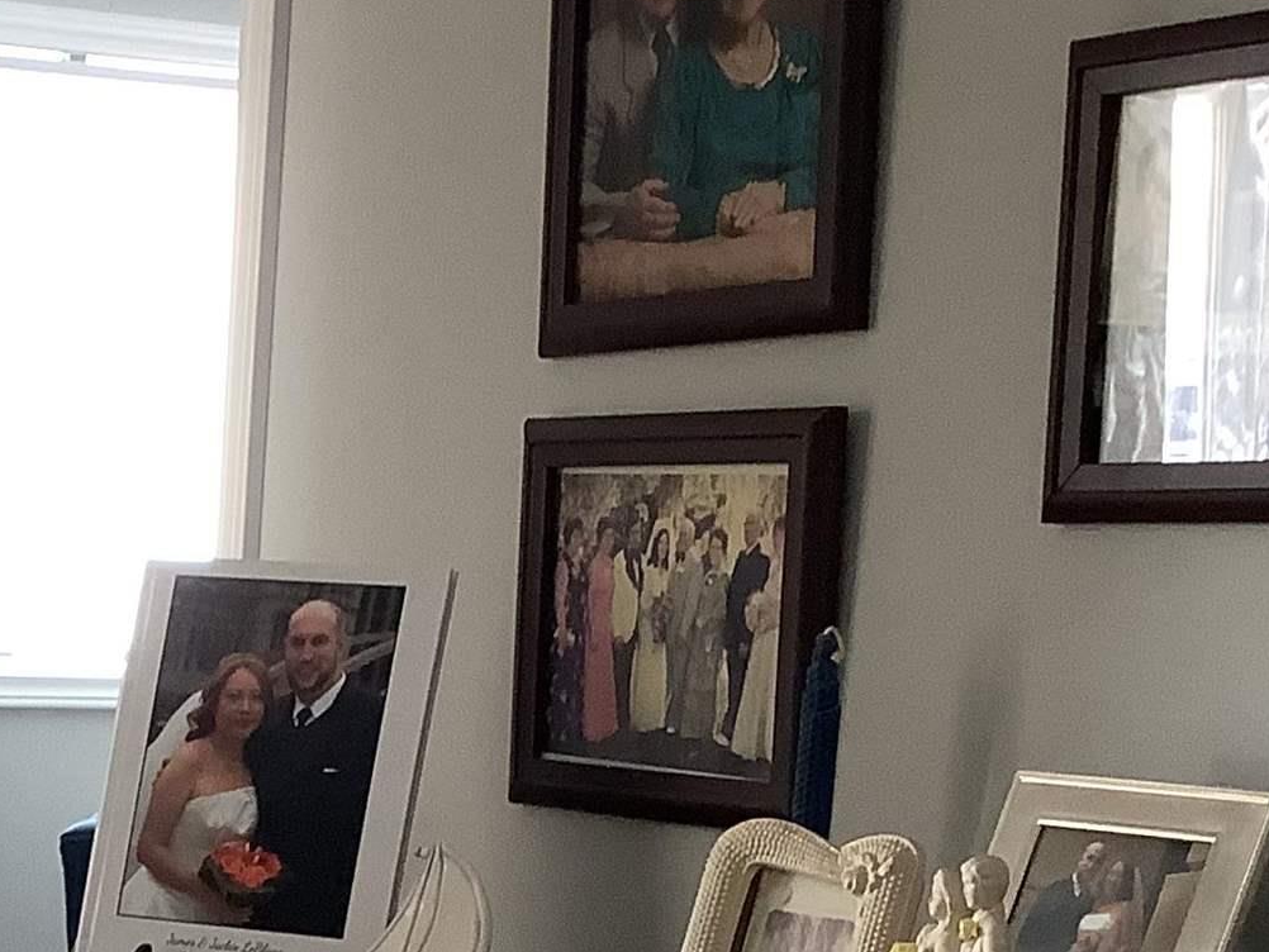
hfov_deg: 19.8
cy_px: 1156
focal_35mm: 95
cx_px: -115
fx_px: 3483
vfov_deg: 15.0
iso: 125
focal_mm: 3.3
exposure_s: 1/50
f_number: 2.4
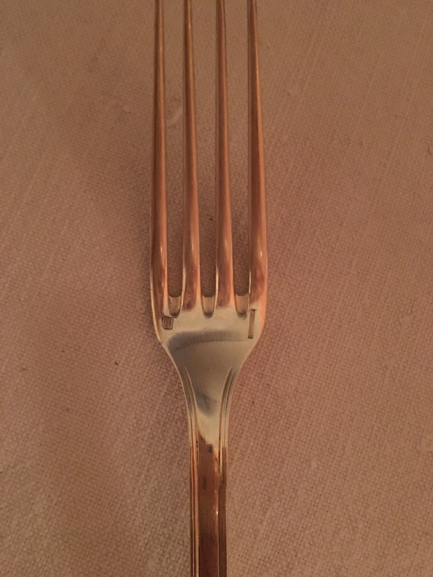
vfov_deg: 61.7
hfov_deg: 48.2
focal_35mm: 29
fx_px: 484
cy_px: 288
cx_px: 216
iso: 640
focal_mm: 4.15
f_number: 2.2
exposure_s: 1/17
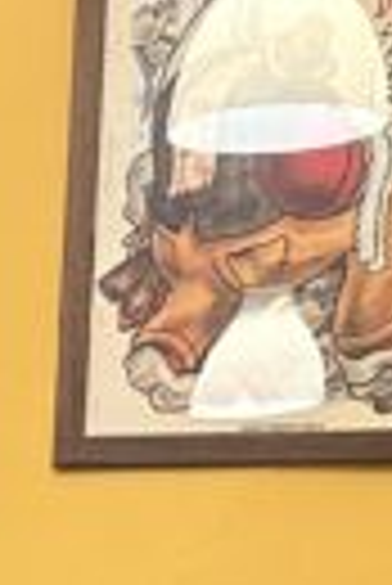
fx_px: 2394
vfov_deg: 12.9
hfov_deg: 8.9
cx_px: -365
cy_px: 972
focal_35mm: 147
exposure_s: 1/50
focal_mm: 6.86
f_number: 1.78
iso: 500
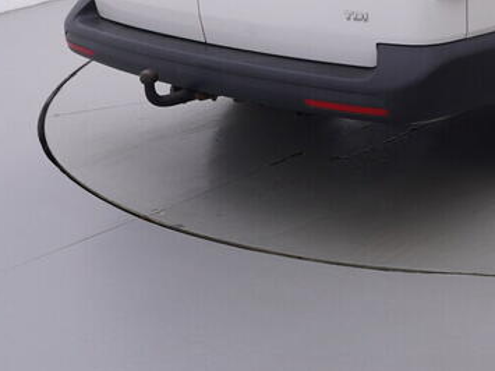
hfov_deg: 27.5
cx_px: 584
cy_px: -82
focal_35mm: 62
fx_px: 892
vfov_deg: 21.7
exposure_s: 1/80
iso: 200
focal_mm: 15
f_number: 5
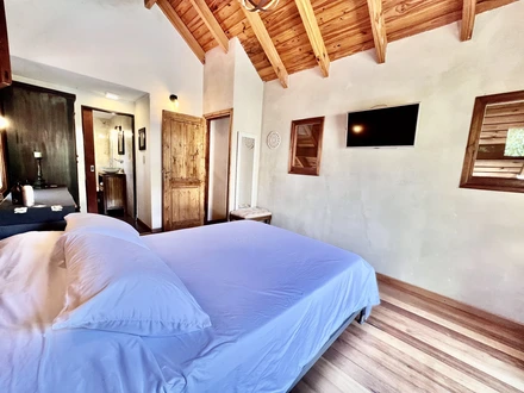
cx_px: 262
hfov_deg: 106.2
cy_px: 196
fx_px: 197
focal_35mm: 13
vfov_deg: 89.9
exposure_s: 1/100
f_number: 1.8
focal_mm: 1.57
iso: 80
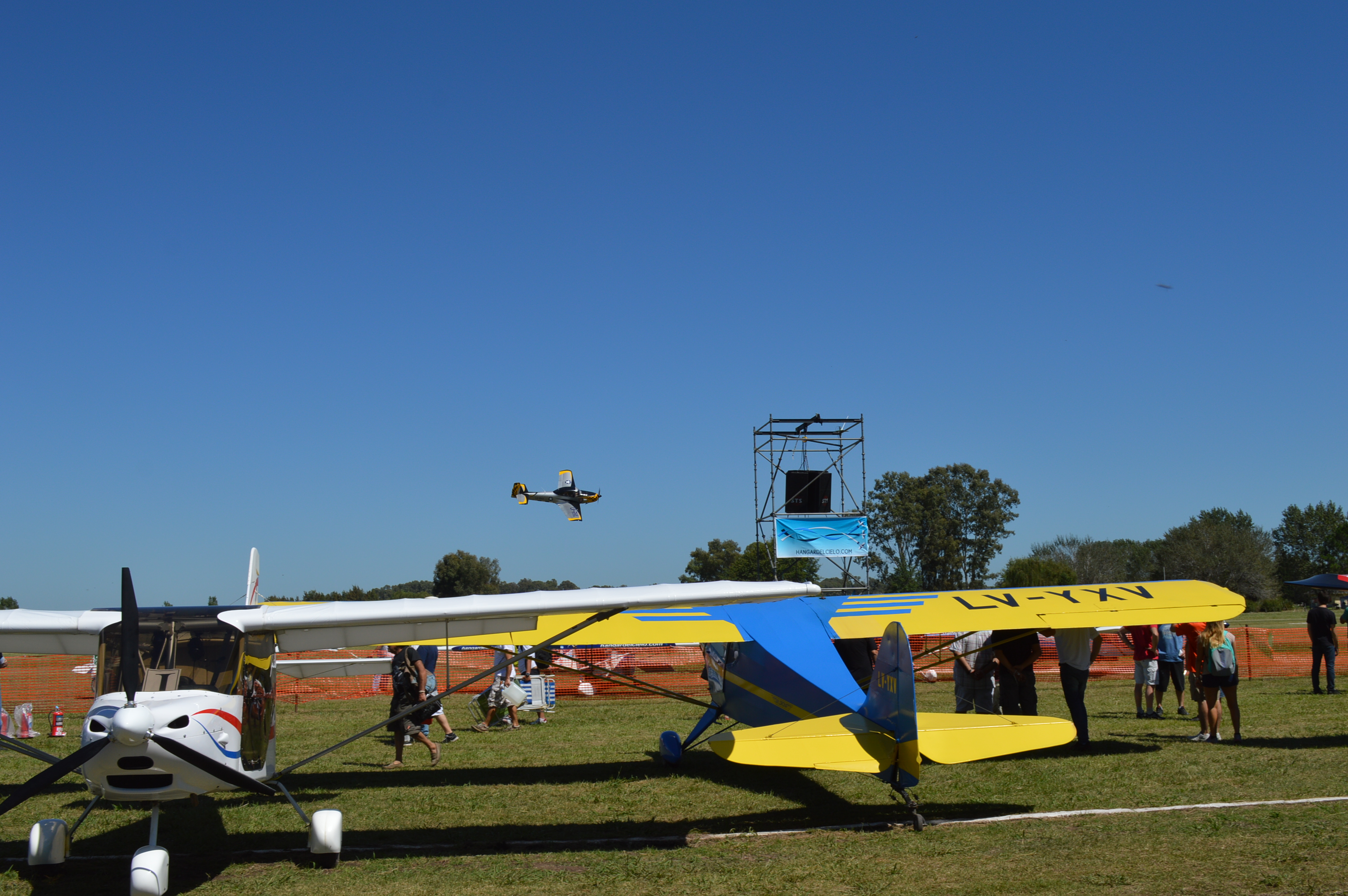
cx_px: 674
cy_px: 448
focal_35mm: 36
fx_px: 1347
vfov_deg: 36.8
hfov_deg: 53.2
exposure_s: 1/400
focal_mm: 24
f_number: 10
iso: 100
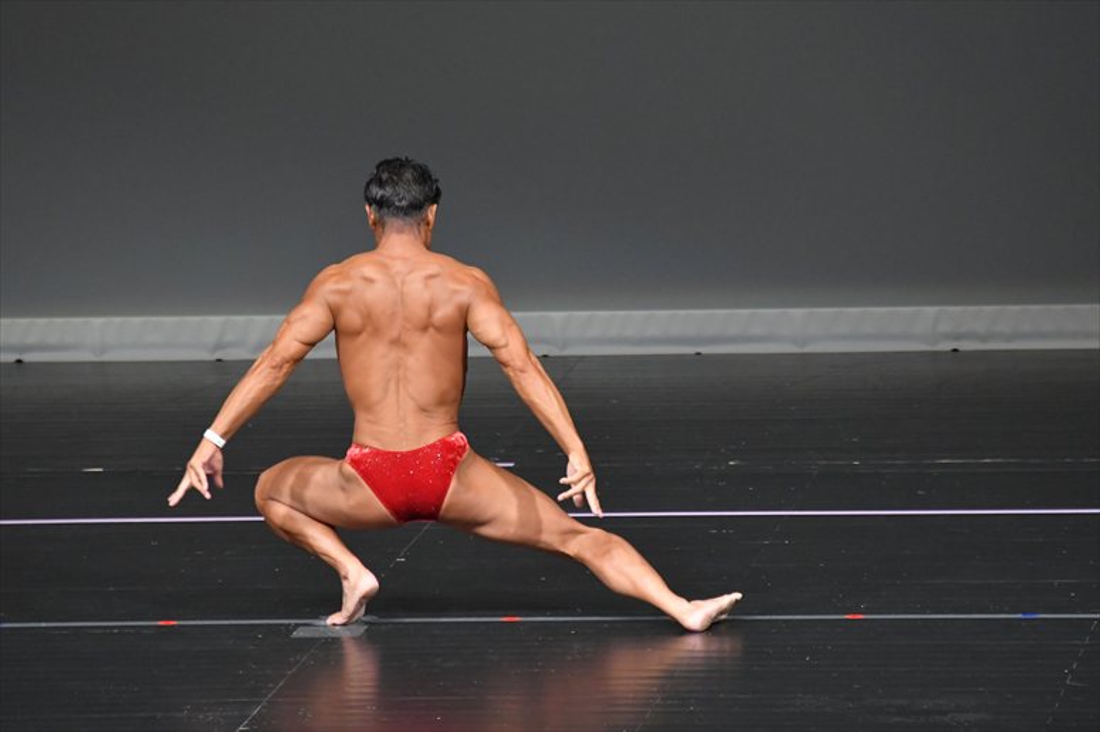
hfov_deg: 5.5
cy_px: 366
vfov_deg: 3.7
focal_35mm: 375
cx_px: 550
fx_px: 11453
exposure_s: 1/400
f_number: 5.6
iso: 4000
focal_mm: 250
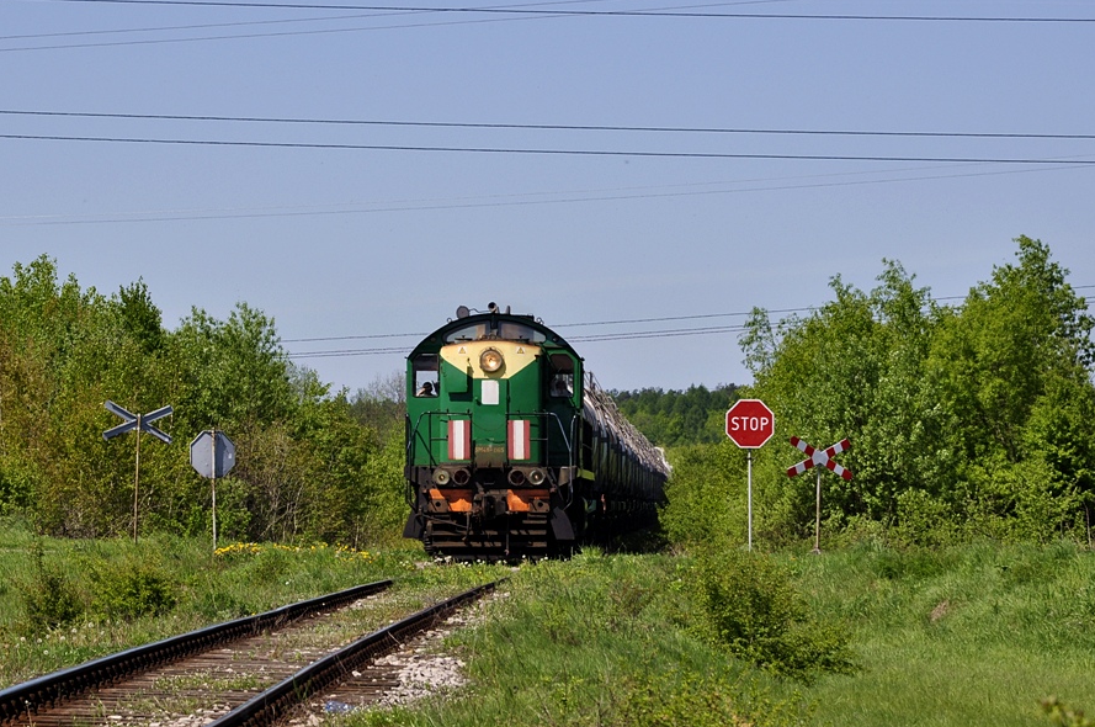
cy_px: 365
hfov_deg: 12.9
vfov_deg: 8.6
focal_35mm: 160
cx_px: 549
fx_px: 4845
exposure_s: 1/400
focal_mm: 105
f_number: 10
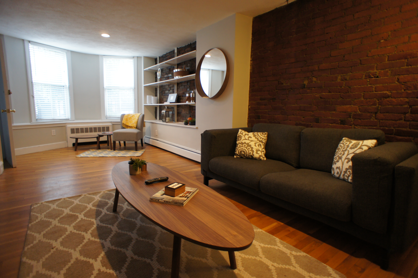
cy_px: 139
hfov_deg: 73.8
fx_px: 278
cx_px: 209
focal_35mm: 24
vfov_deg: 53.1
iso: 400
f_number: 2.8
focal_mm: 16
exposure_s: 1/30
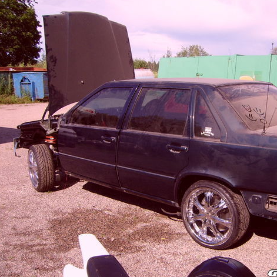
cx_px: 181
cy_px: 138
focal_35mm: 42
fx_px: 380
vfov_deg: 40.0
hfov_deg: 39.6
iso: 50
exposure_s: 1/353
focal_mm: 5.95
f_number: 5.8
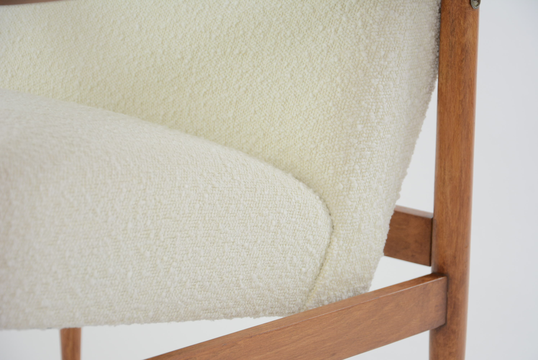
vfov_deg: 13.1
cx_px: 269
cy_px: 180
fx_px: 1570
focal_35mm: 105
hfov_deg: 19.4
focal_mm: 70
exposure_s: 1/125
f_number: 5.3
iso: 400
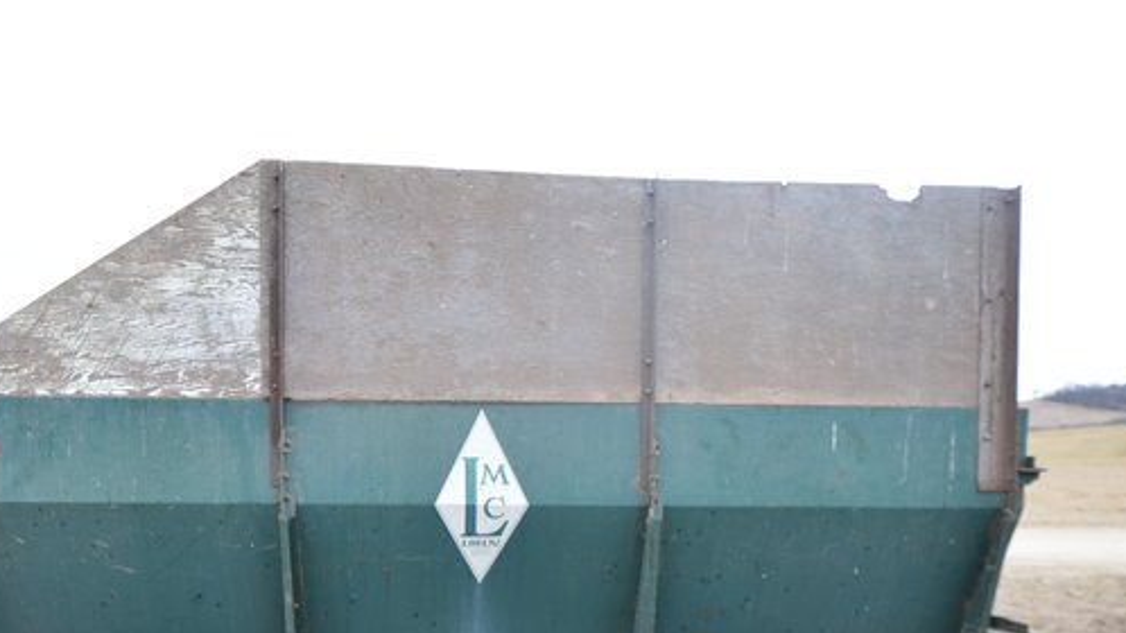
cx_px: 484
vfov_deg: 33.7
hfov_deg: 58.2
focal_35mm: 34
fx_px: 1008
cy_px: 521
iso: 200
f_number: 4.5
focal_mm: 15
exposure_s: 1/100
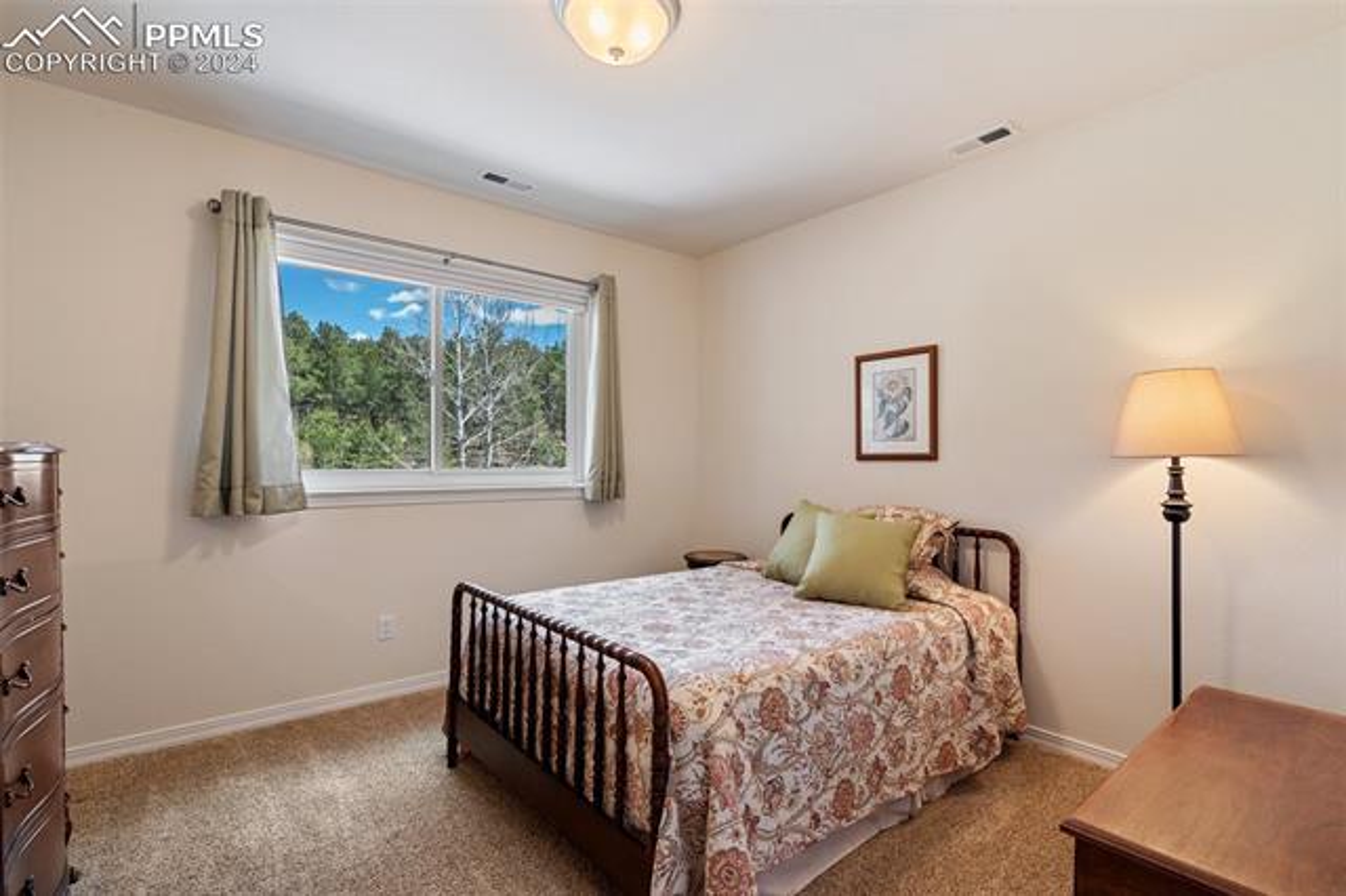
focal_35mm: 16
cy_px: 448
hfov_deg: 96.8
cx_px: 673
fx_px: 598
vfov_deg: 73.7
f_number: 10
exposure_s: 1/3
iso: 250
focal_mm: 16
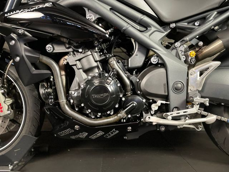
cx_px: 114
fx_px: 172
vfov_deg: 53.1
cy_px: 86
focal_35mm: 26
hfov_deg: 67.3
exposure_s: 1/50
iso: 400
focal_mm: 4.2
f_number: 1.6
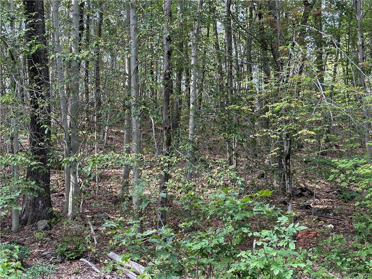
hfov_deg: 39.7
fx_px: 516
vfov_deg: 30.3
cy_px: 140
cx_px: 186
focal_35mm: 48
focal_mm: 6.86
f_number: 1.78
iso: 80
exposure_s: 1/195
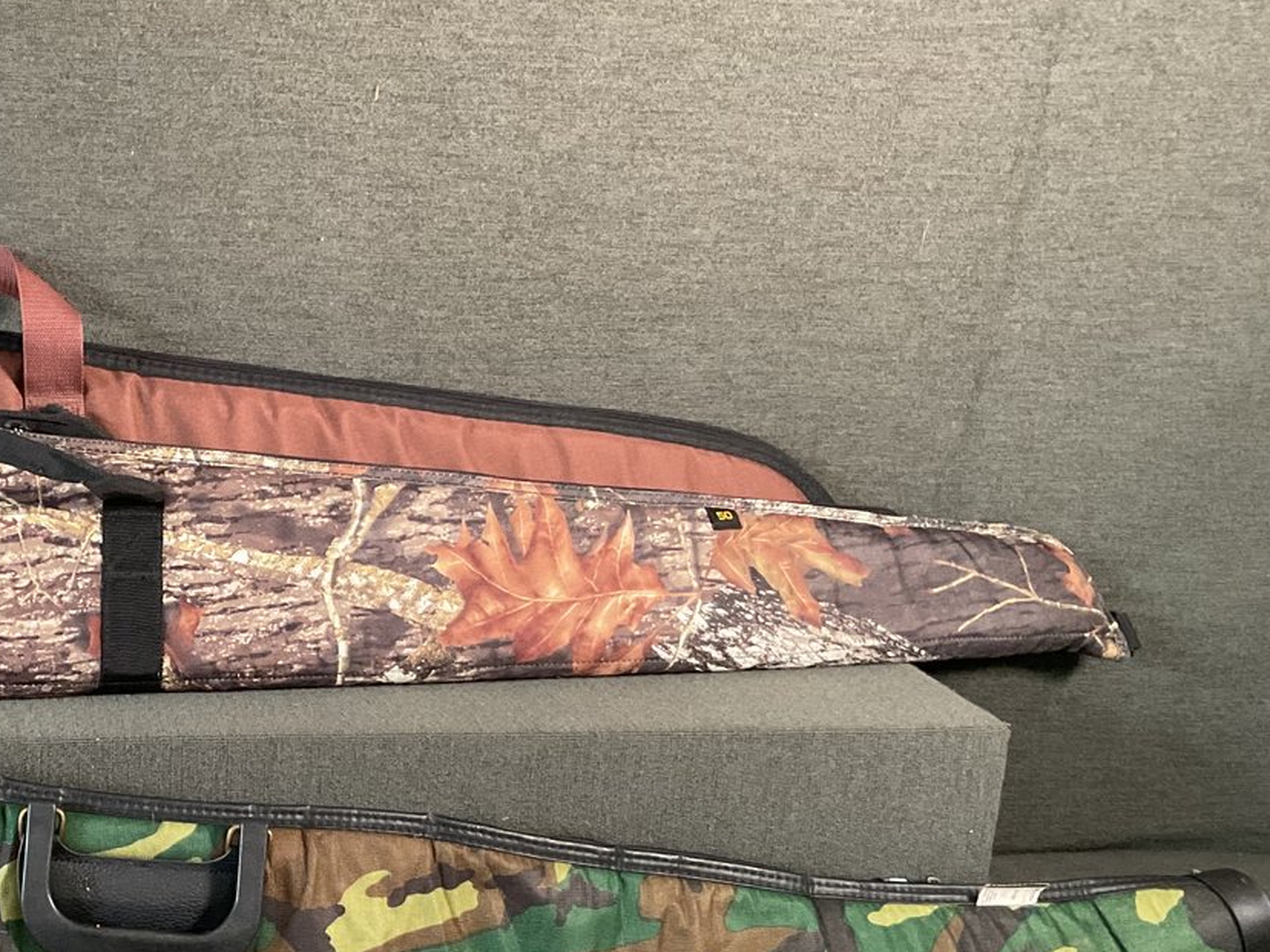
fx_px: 1944
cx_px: 113
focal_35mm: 53
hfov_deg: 34.1
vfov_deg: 27.4
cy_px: 632
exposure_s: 1/60
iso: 160
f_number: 1.8
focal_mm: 3
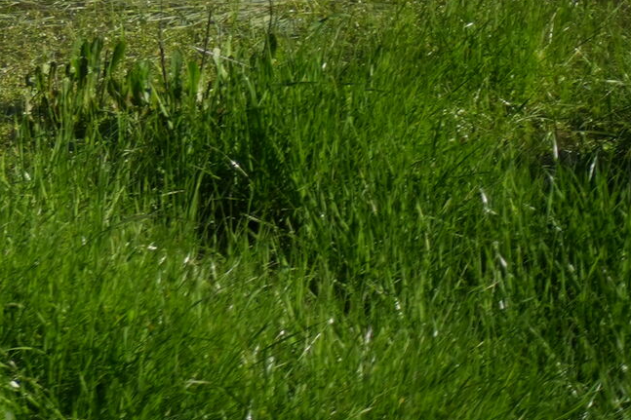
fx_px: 3277
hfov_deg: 9.0
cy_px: -580
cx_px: -1234
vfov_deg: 6.9
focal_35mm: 187
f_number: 4
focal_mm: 28
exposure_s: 1/2500
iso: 400
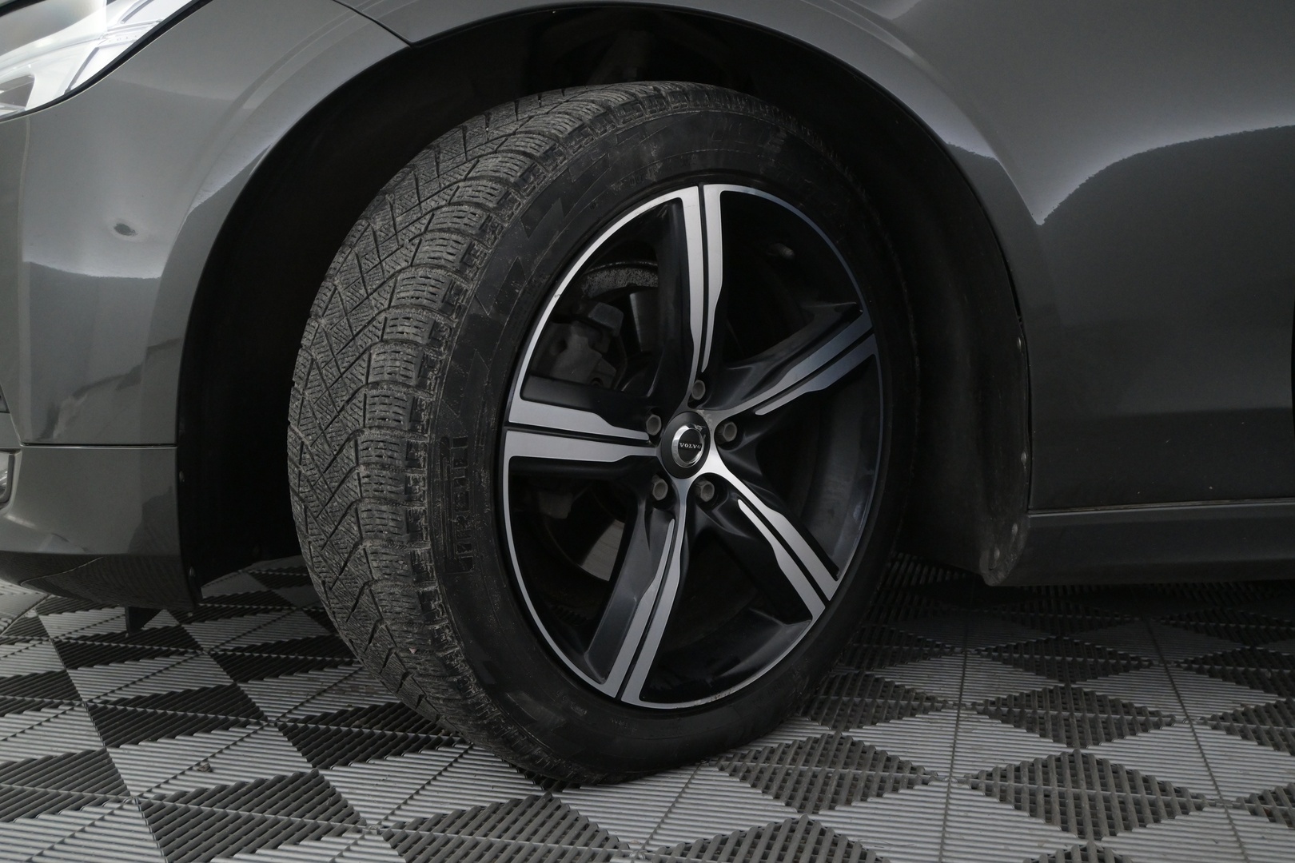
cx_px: 648
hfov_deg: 53.1
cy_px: 432
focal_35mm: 36
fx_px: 1295
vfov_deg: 36.9
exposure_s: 1/125
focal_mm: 24
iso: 2500
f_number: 5.6
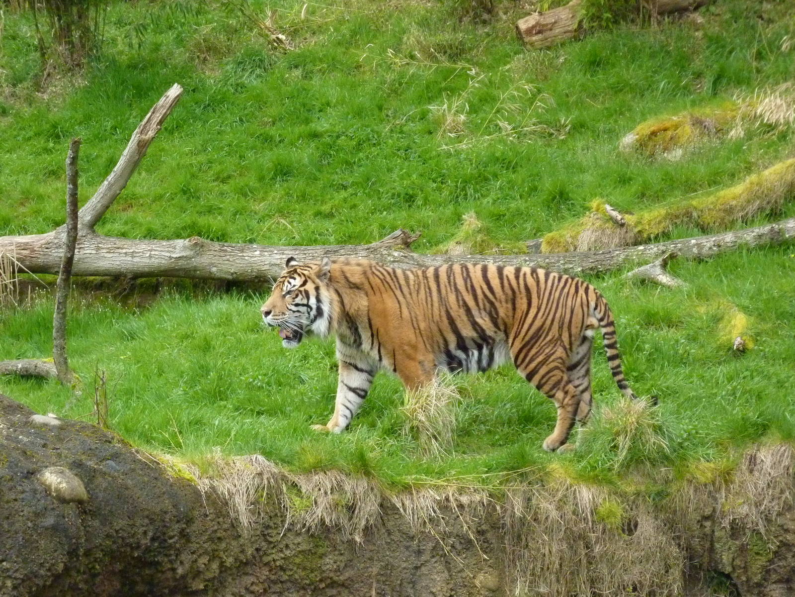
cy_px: 298
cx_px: 398
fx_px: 2549
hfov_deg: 17.7
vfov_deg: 13.3
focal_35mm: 111
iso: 640
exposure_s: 1/500
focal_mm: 18.2
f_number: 4.4
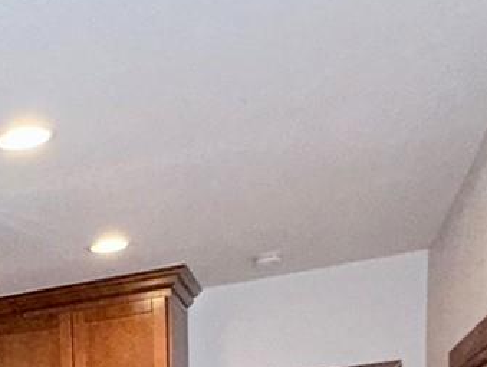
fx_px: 930
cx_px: -147
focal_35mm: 66
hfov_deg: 25.3
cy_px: 638
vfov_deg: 18.2
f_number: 2.2
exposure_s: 1/60
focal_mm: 2.22
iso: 200
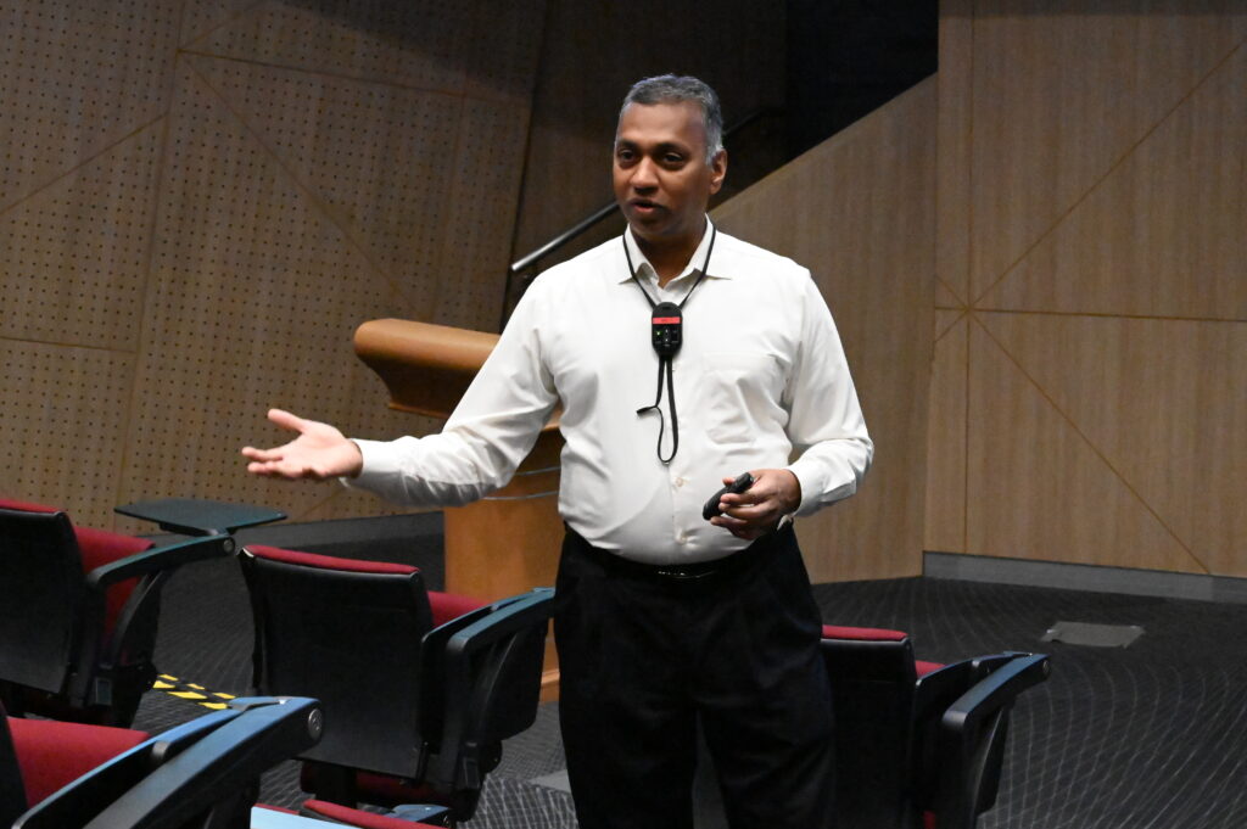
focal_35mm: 70
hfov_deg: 28.9
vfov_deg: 19.4
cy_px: 414
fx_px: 2423
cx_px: 624
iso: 51200
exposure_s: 1/160
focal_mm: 70
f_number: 14
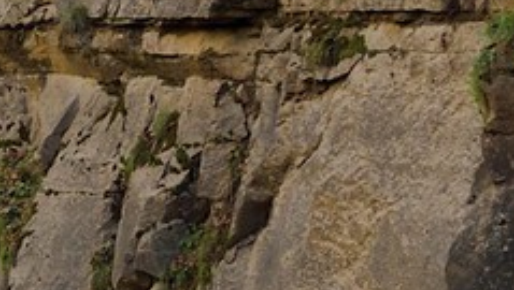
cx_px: -1041
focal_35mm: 252
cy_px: 183
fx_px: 3438
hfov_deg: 7.5
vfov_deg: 4.8
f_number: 4
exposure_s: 1/500
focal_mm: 36
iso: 400
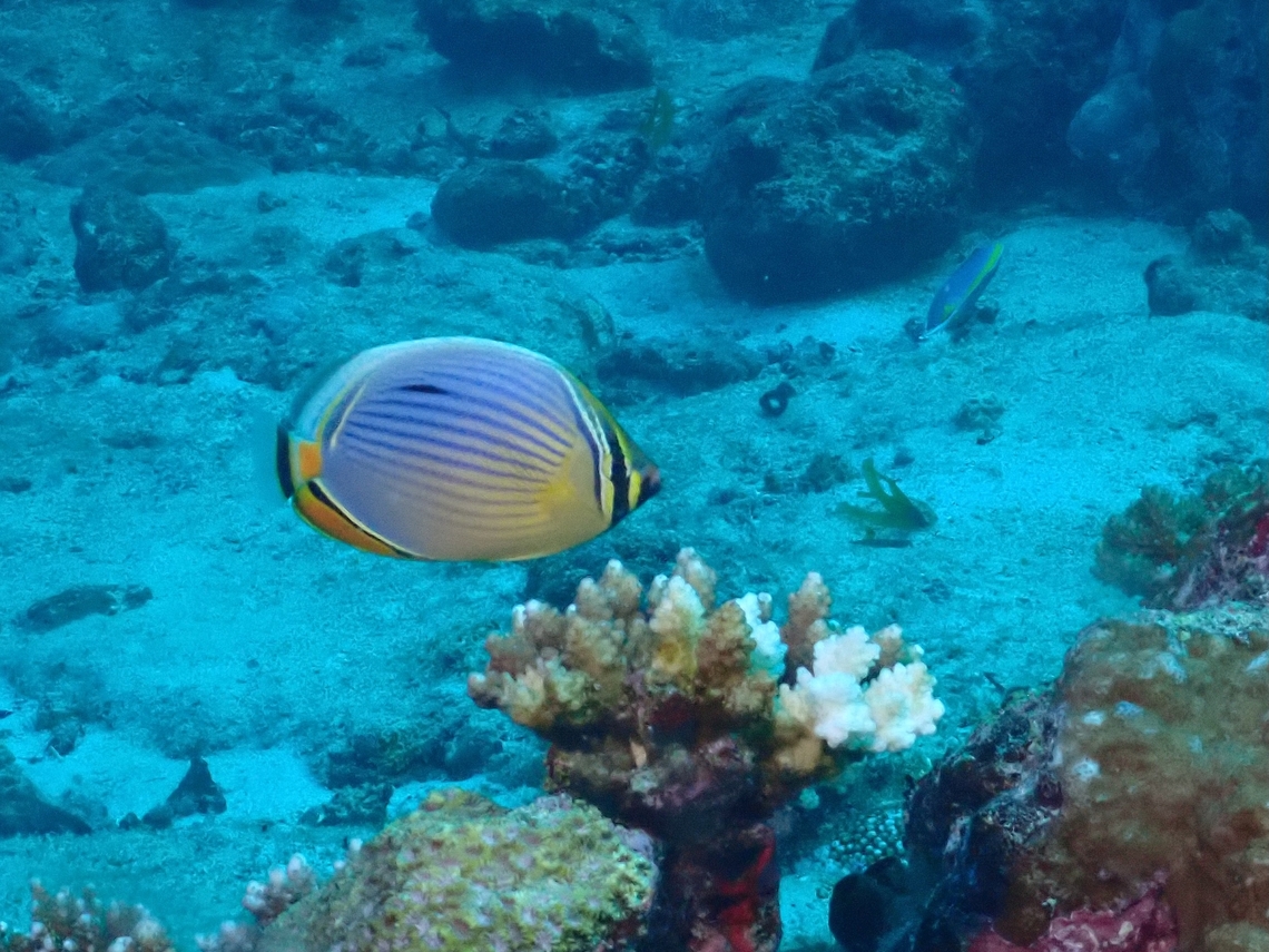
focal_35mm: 100
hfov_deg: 19.6
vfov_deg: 14.8
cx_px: 634
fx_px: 3666
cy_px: 476
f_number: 6.3
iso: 1250
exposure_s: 1/200
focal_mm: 18
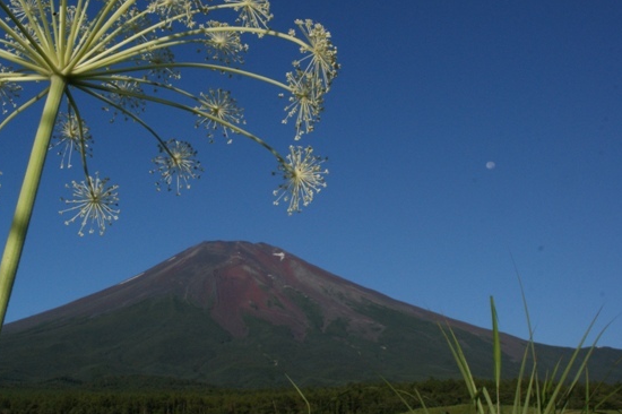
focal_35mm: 48
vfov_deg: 27.8
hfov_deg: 40.6
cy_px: 119
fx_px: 829
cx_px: 201
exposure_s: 1/200
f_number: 25
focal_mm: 22
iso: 400
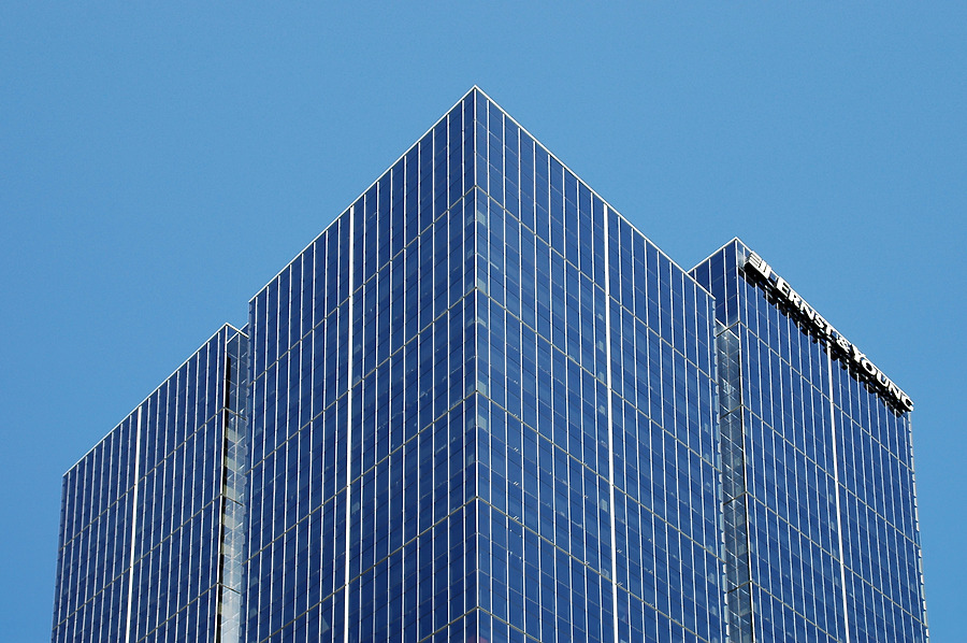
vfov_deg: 18.1
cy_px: 322
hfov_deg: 27.0
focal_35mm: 75
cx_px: 484
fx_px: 2012
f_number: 8
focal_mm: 50
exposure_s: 1/250
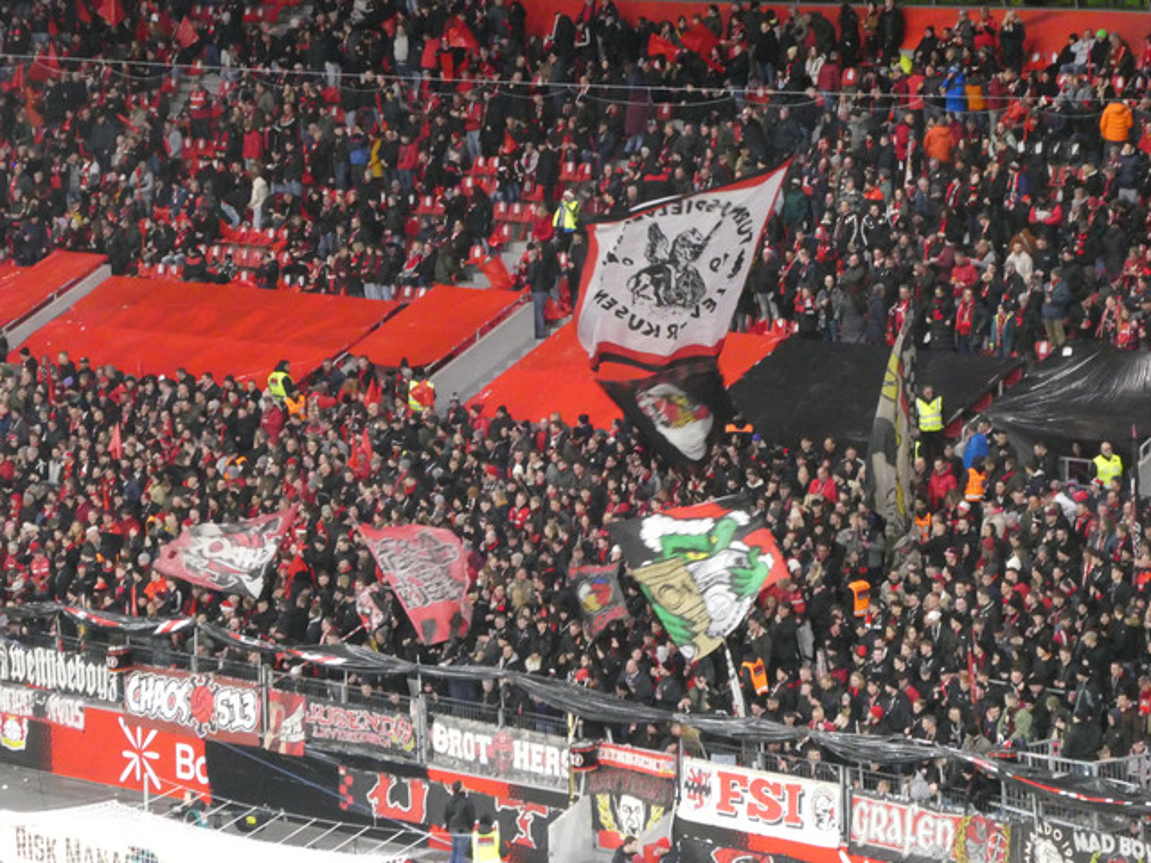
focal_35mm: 160
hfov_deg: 12.3
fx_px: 5320
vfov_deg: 9.3
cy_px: 432
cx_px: 576
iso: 1600
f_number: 5.5
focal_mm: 28.7
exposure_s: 1/80
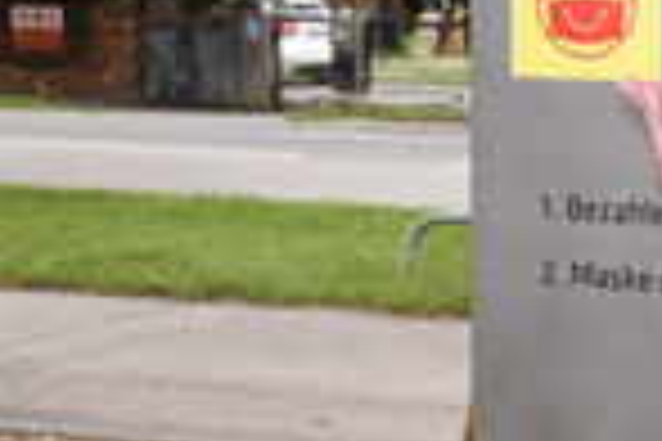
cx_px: 903
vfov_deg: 10.1
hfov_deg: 14.4
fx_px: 2482
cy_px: 108
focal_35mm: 135
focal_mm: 44
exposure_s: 1/100
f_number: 8
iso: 160
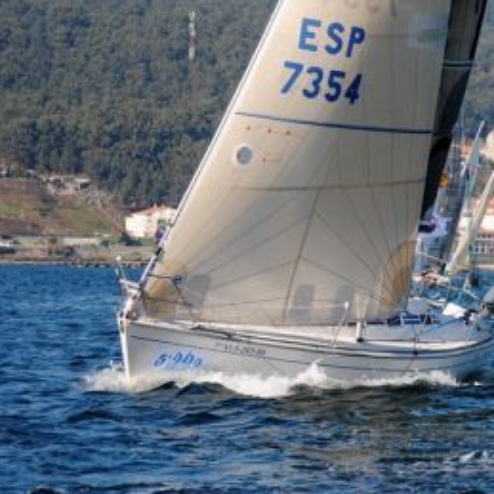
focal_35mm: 316
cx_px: 723
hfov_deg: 5.5
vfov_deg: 5.5
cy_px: 112
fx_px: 5102
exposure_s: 1/500
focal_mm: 80
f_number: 5.6
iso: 100
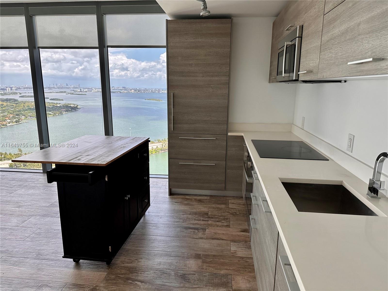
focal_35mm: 24
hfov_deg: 71.6
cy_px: 146
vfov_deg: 56.8
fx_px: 269
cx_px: 194
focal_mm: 6.86
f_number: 1.78
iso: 80
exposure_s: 1/971
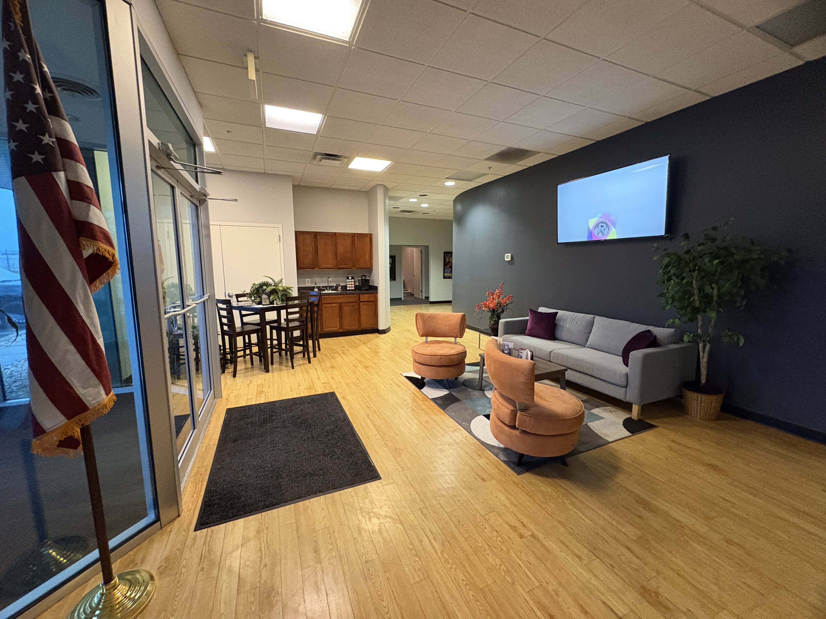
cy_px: 310
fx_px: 334
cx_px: 413
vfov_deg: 85.7
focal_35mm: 14
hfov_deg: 102.1
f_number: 2.2
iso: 640
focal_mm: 2.22
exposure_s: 1/60
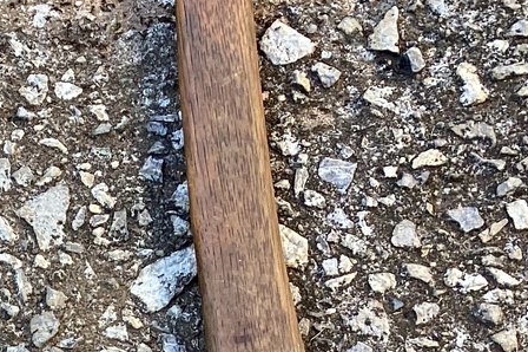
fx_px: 1597
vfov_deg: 11.9
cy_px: 568
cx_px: -255
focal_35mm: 109
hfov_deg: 17.0
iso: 25
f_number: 2.4
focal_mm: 3.3
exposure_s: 1/105
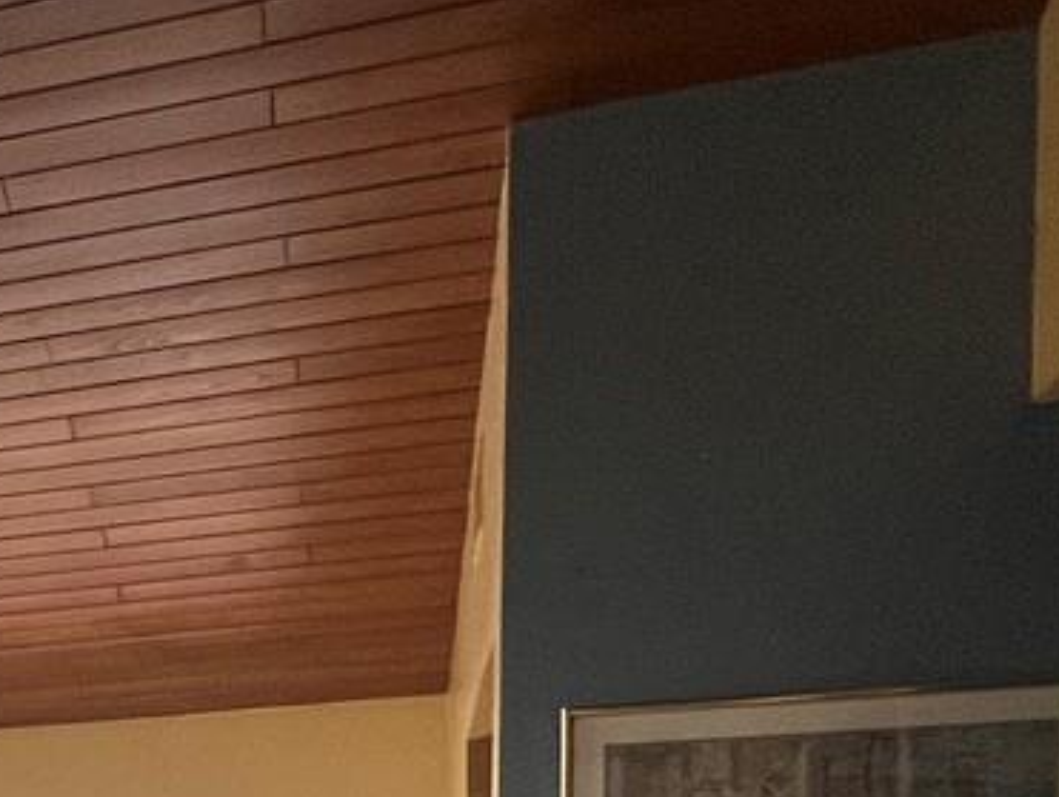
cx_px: -408
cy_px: 1108
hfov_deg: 27.2
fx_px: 1715
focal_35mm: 56
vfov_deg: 22.6
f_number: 1.8
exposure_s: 1/60
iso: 200
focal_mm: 1.57
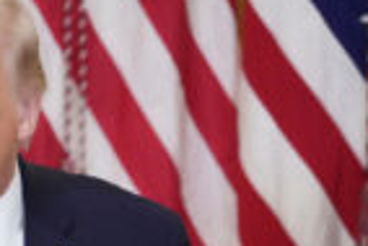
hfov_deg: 1.6
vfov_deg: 1.1
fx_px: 13169
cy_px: 282
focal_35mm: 1287
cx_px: -41
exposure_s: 1/100
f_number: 6.3
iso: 10000
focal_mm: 470
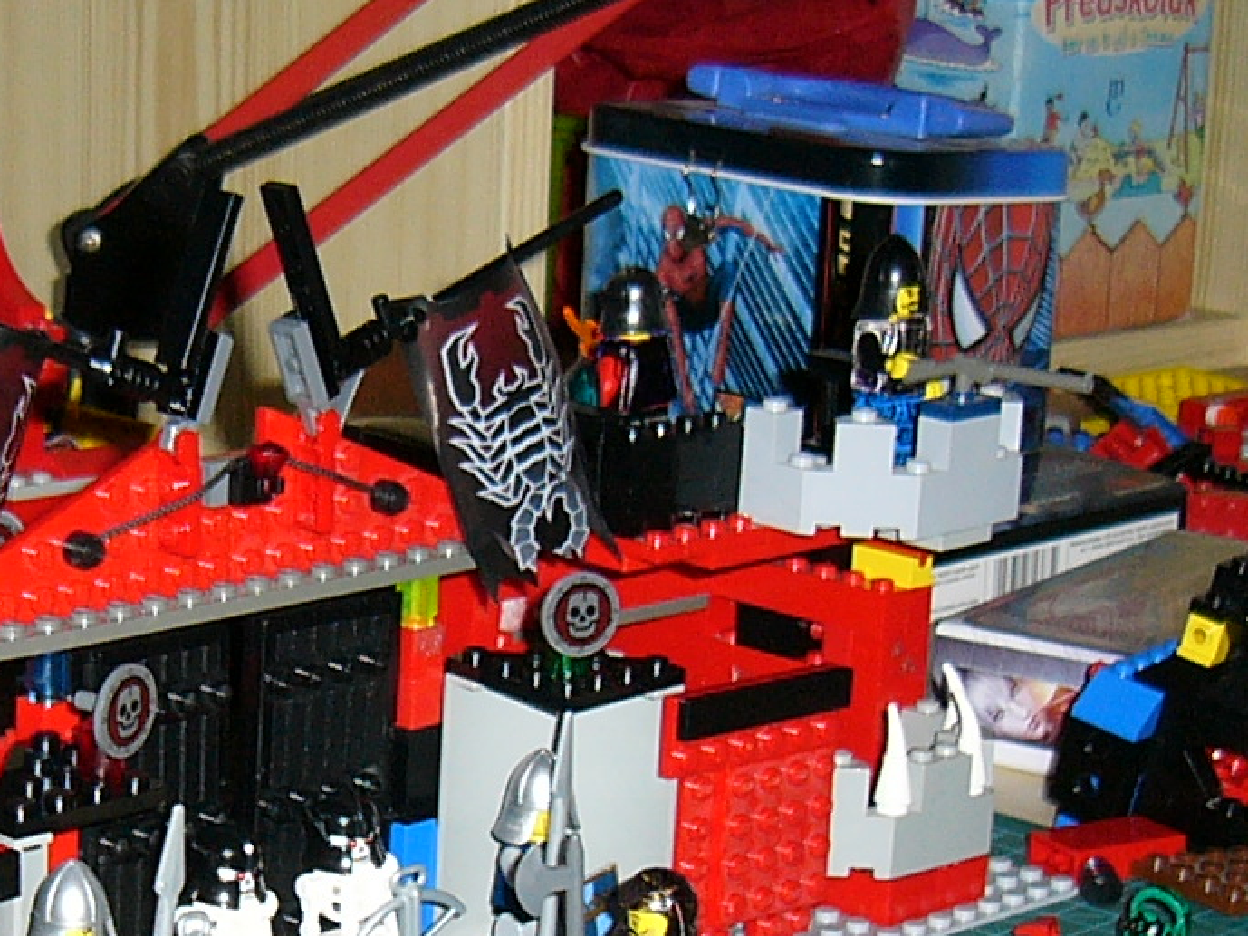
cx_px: 205
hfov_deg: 18.7
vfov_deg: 14.2
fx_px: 3750
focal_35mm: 104
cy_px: 621
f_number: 2.8
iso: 100
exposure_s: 1/60
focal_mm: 5.8
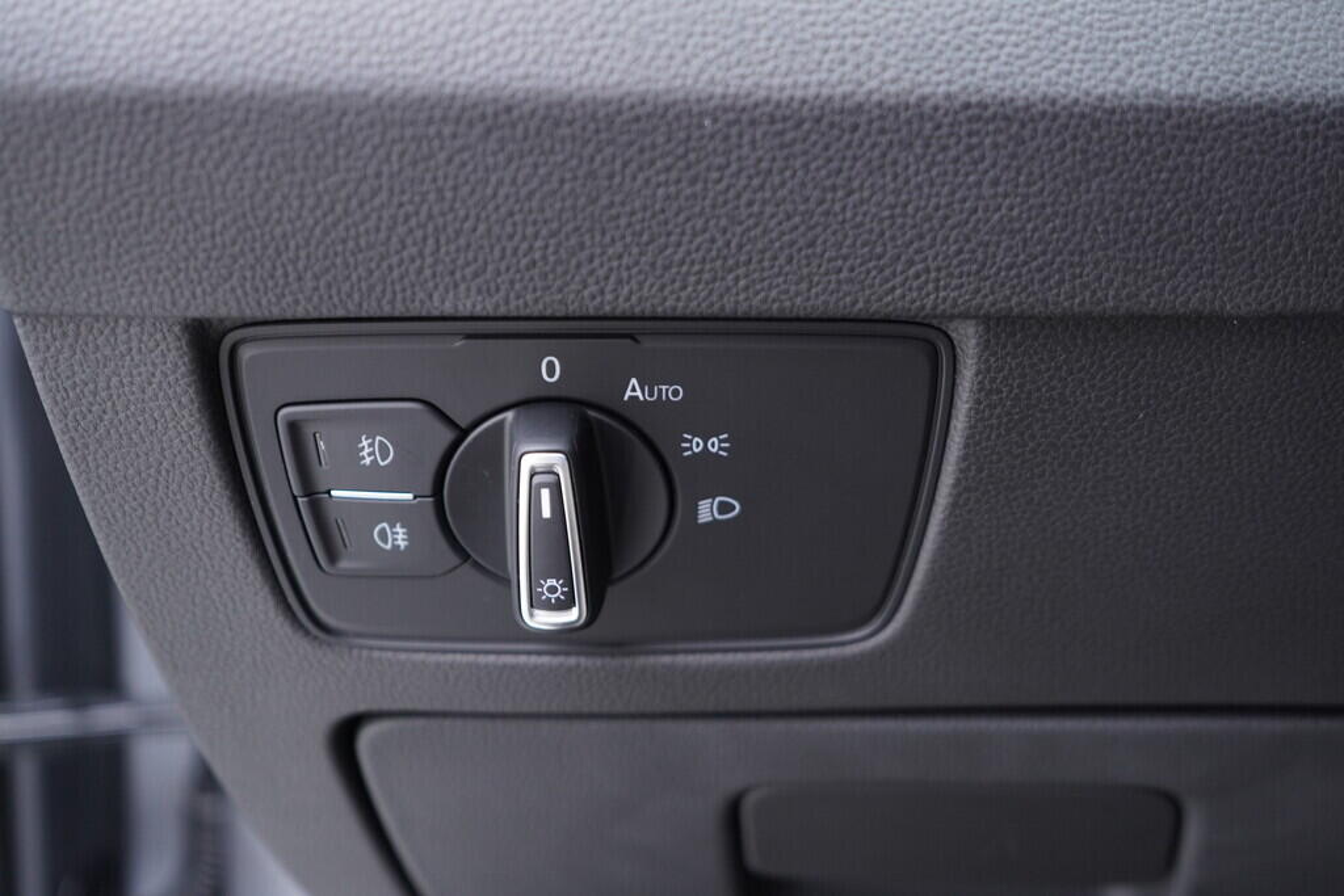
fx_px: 1344
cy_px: 448
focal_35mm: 36
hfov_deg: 53.1
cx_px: 672
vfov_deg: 36.9
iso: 400
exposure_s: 1/40
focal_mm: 24
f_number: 2.8
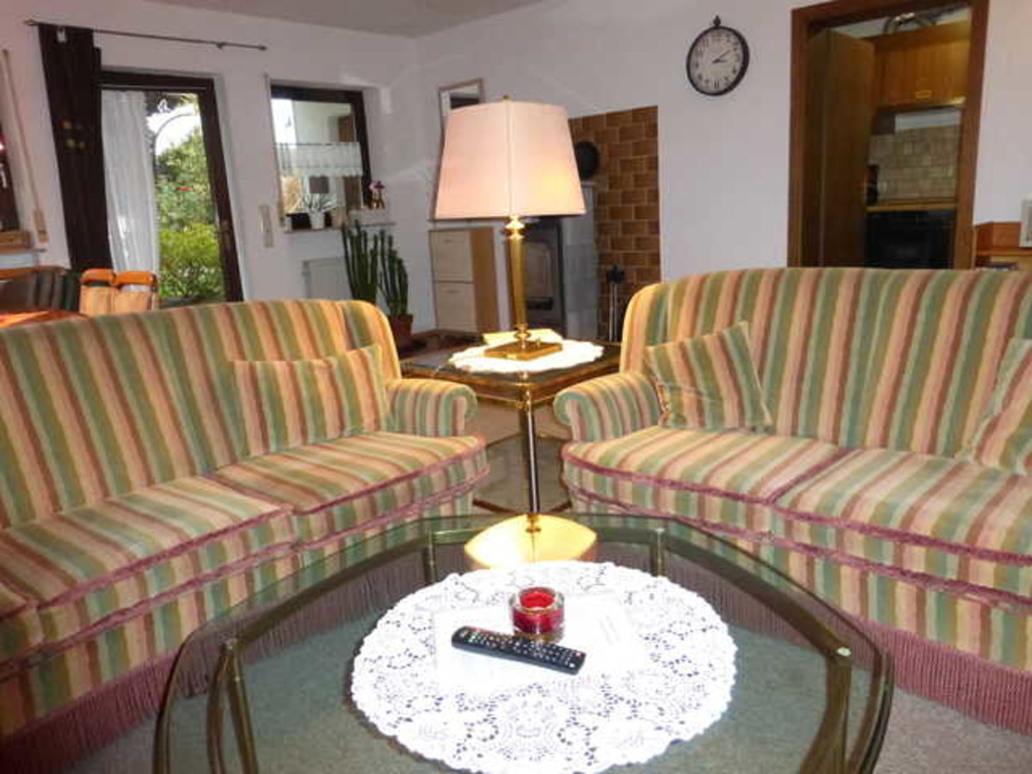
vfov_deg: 54.9
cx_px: 516
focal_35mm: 25
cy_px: 387
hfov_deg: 69.4
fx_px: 745
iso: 800
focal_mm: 4.3
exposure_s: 1/60
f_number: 3.3
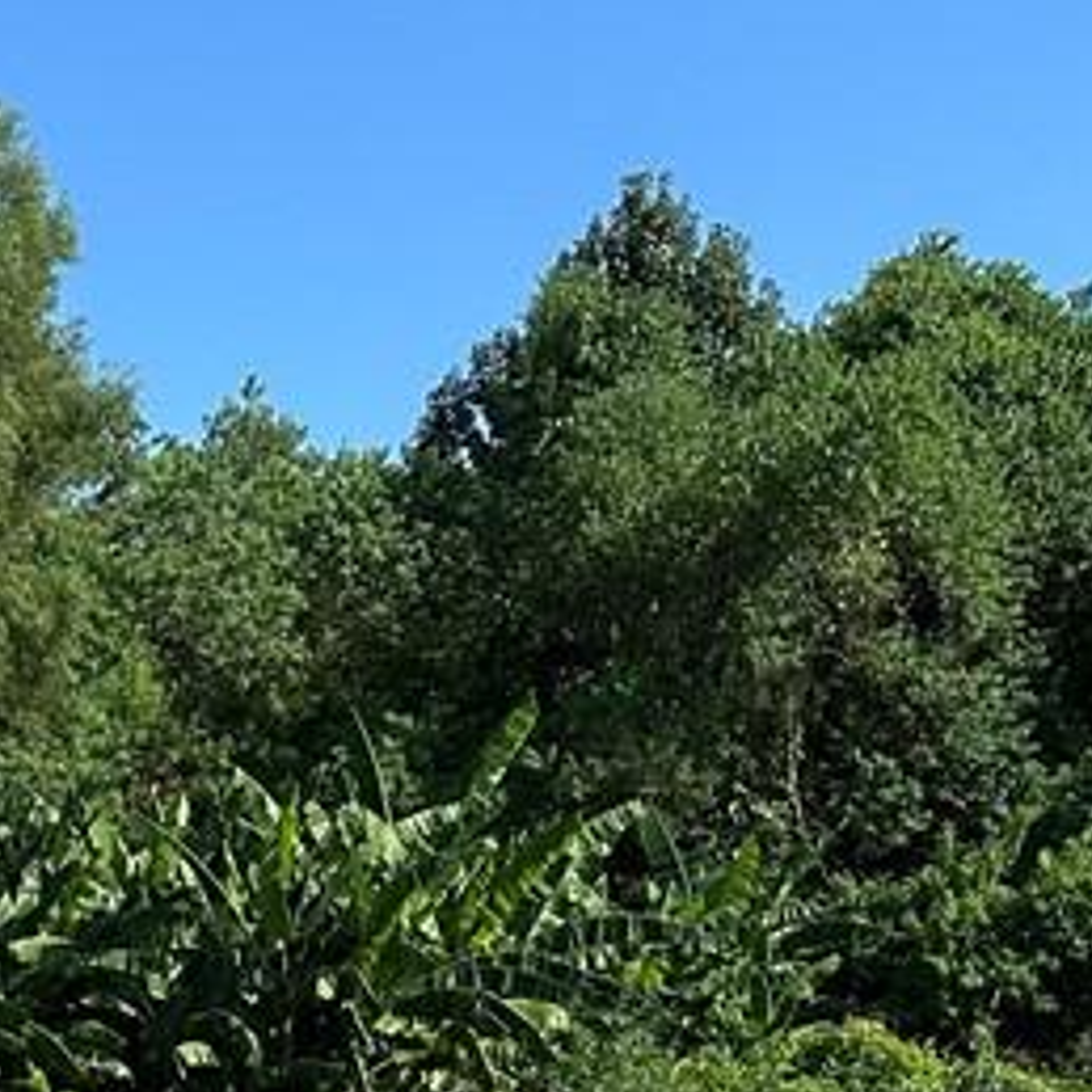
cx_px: -506
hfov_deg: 18.5
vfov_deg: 18.7
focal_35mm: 84
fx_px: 2998
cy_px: 1539
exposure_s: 1/4184
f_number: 1.78
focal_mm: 6.86
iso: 80
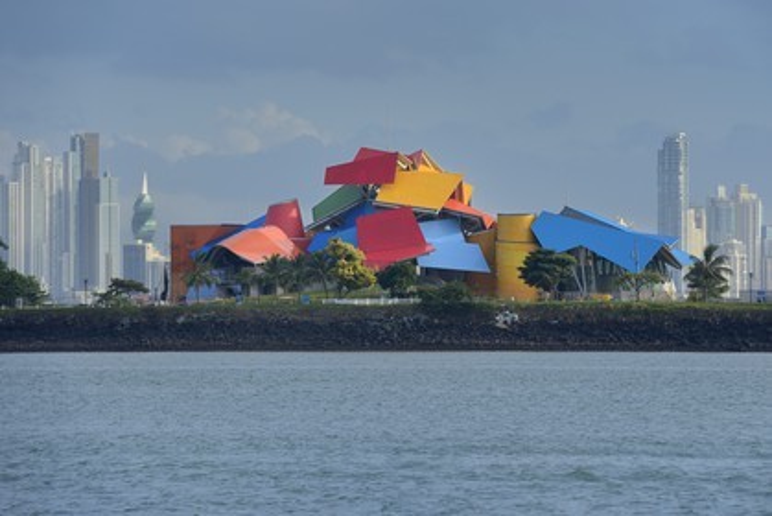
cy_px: 258
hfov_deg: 10.3
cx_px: 386
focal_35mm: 200
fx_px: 4292
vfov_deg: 6.9
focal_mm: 200
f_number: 8
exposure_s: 1/500
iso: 200
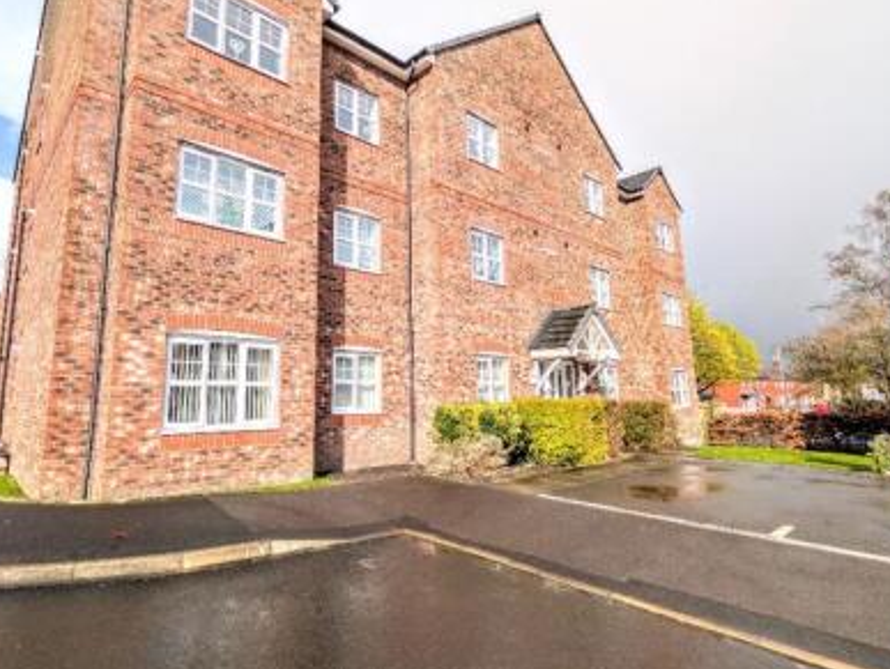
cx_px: 373
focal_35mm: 18
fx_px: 463
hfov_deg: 87.0
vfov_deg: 71.5
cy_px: 305
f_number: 1.7
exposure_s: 1/2967
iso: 53
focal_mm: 2.02
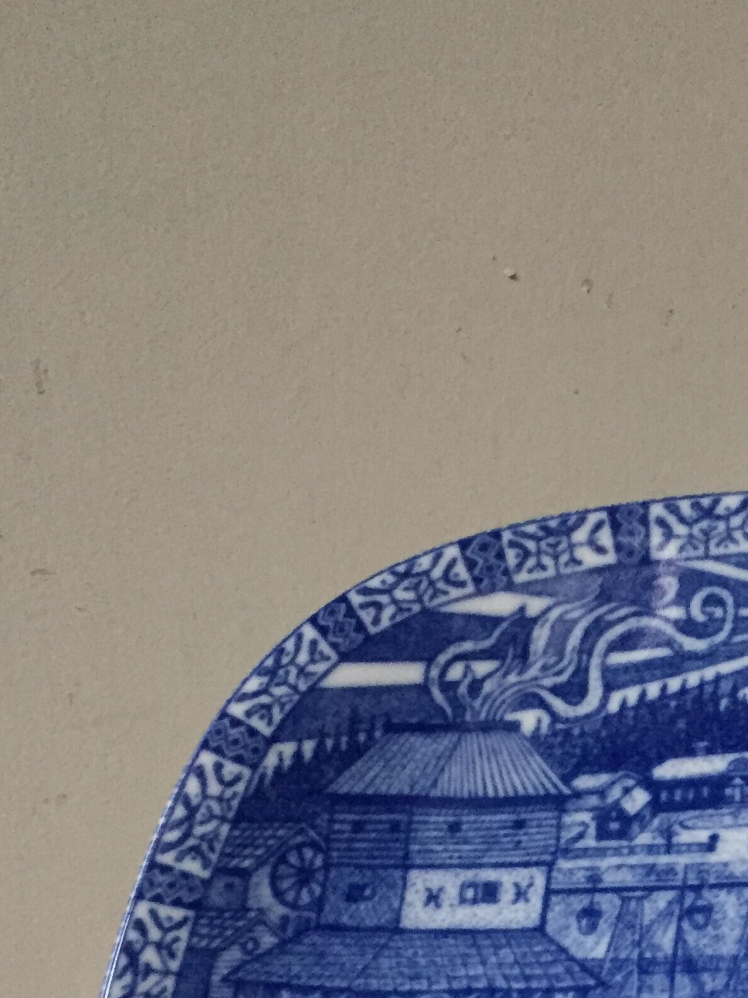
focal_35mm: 60
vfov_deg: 30.4
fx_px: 1729
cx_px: 727
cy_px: 949
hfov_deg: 23.5
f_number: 2.2
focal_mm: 4.15
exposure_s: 1/33
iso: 250
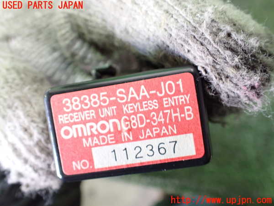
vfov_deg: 46.8
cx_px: 137
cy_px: 103
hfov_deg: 60.0
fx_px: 237
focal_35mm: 30
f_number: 2.3
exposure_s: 1/30
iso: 800
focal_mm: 5.4
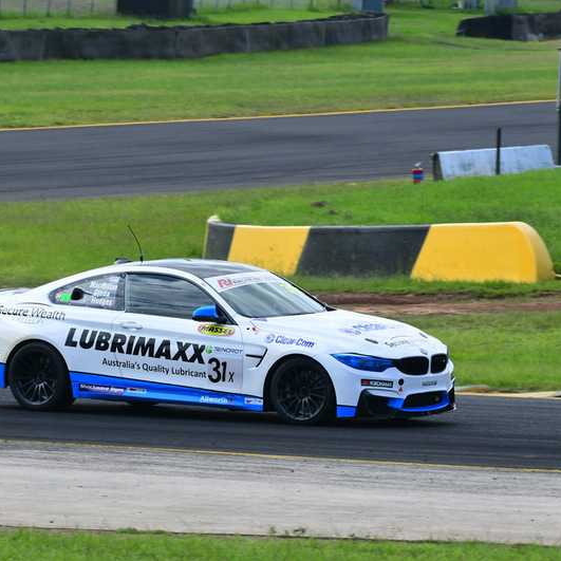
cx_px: 235
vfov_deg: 4.6
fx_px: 7041
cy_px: 281
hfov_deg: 4.6
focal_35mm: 384
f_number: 11
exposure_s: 1/640
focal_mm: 200
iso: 1000
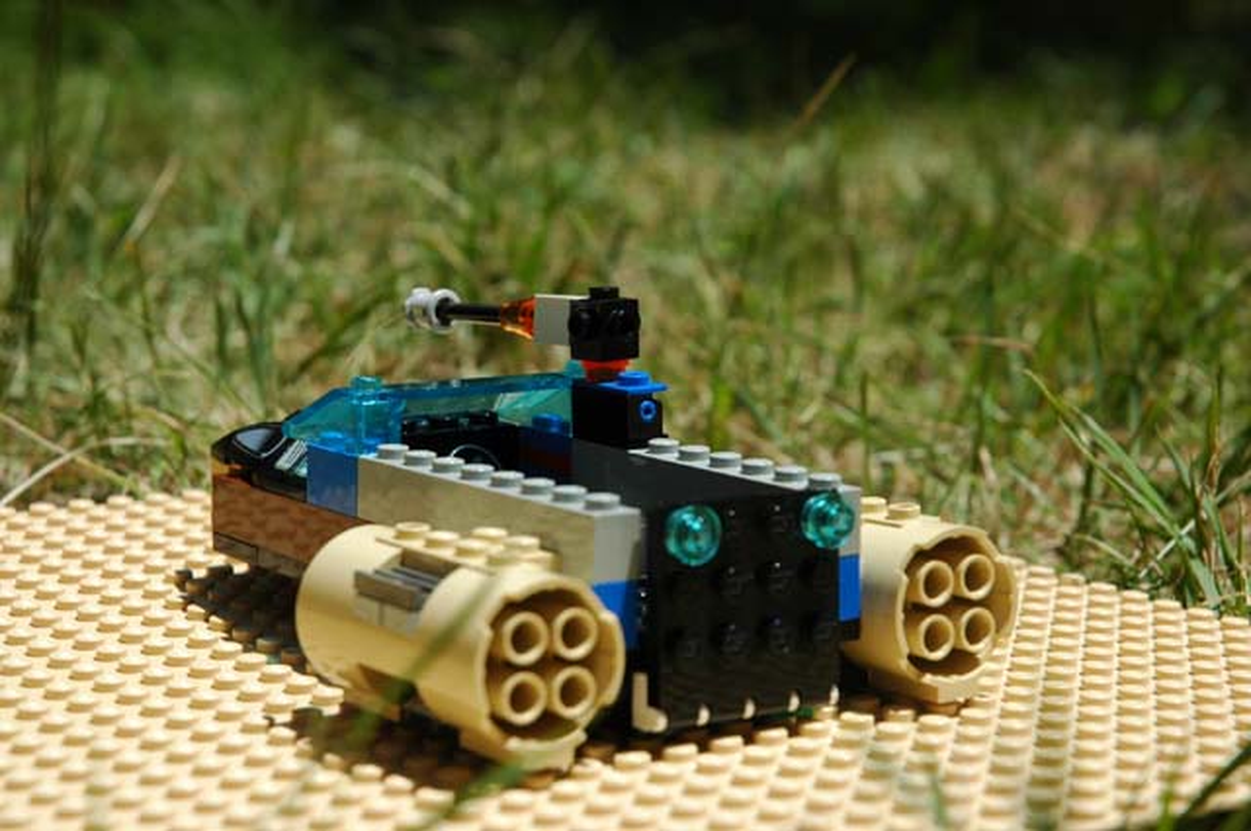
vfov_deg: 13.0
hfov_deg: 19.5
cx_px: 626
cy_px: 416
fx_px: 3644
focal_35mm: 105
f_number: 8
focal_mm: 70
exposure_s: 1/500
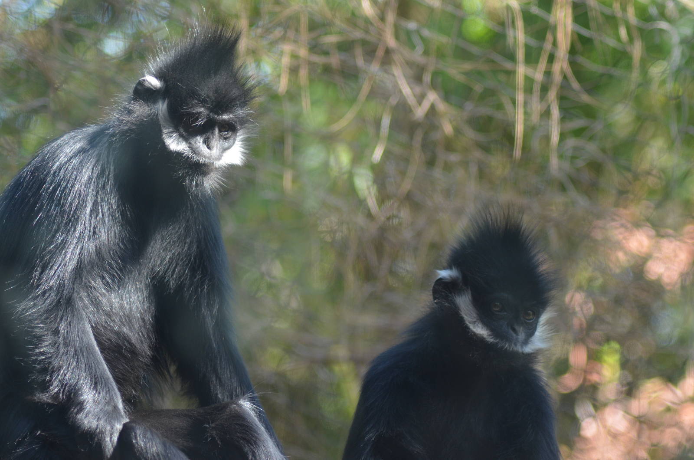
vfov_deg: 6.8
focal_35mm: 202
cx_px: 347
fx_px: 3896
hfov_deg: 10.2
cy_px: 230
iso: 560
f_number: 4.2
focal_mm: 135
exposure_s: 1/250
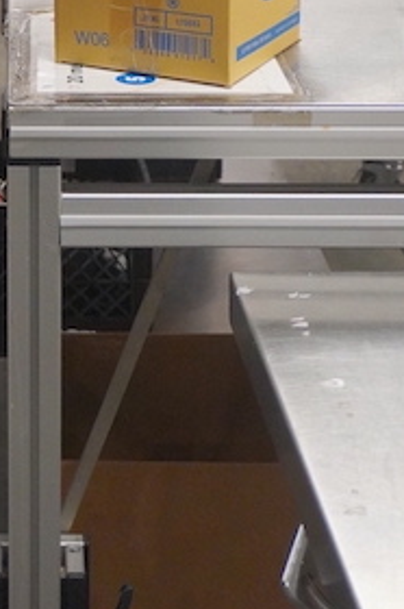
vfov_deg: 20.5
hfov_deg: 14.4
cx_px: -38
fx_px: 1558
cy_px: -148
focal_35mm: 92
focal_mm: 23
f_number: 4
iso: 2000
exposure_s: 1/160
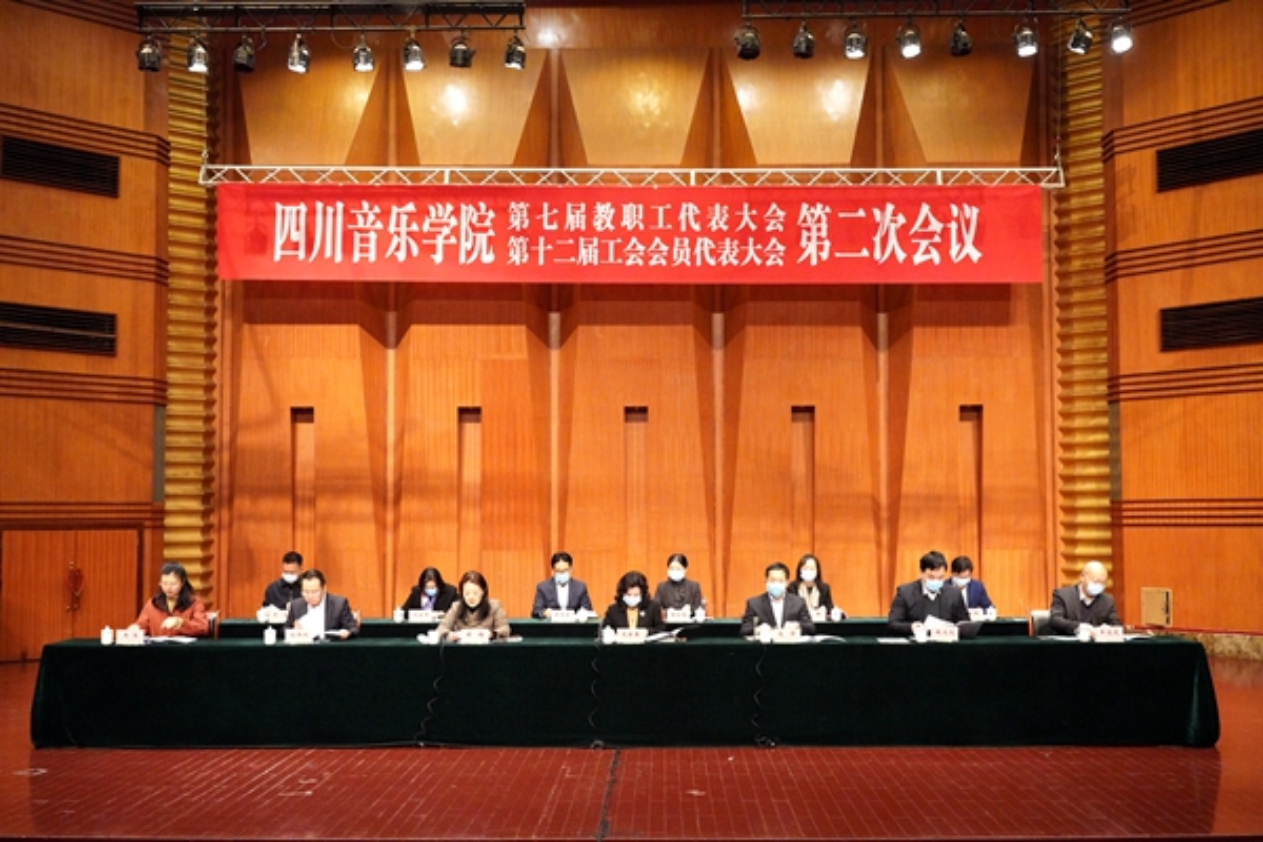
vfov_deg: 32.6
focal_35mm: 41
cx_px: 632
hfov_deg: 47.4
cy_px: 421
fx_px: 1438
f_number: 5.6
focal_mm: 41
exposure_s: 1/125
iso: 12800
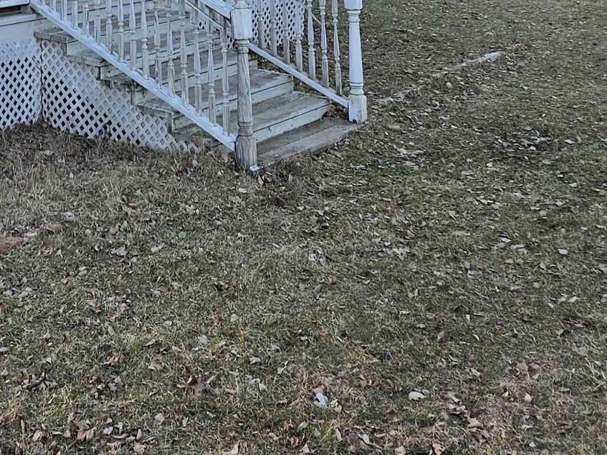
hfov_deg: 27.3
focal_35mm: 67
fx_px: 1175
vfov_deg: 19.6
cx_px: -2
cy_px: -191
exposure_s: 1/120
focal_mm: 5.4
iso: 25
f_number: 1.8
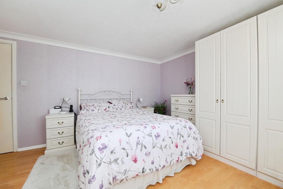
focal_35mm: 14
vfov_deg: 81.3
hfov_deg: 104.2
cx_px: 142
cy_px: 94
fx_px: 110
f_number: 8
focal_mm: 14
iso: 640
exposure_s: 1/60
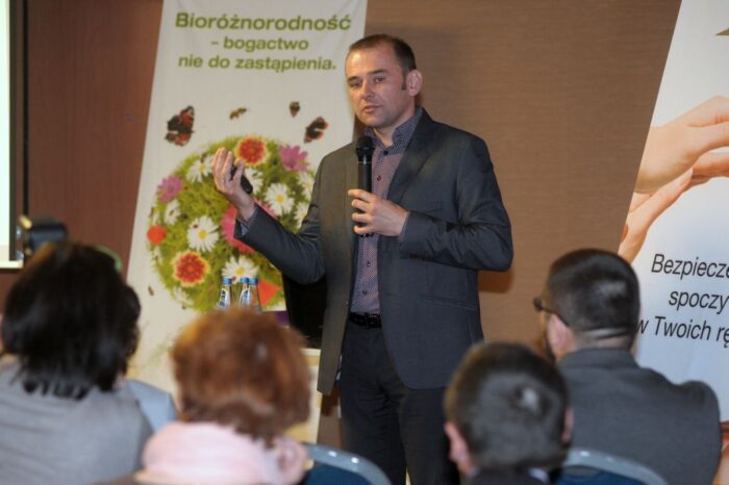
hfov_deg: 17.6
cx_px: 364
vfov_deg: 11.8
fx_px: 2348
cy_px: 242
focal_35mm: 116
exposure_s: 1/125
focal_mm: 116
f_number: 4
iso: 1600
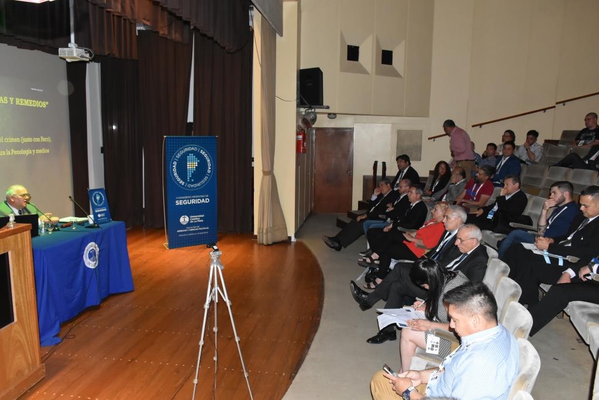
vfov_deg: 47.9
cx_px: 300
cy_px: 200
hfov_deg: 67.4
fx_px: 449
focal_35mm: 27
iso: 3200
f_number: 7.1
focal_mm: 18
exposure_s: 1/60
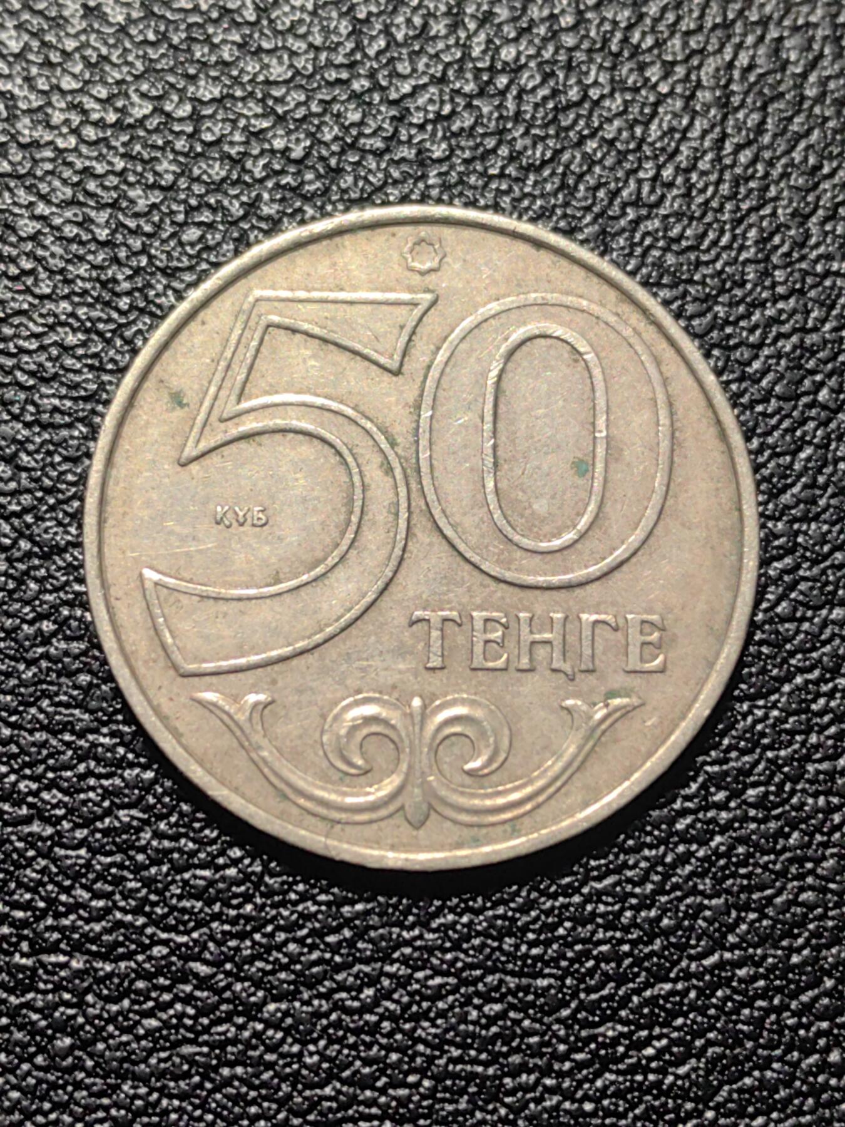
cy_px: 564
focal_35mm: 75
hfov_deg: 19.6
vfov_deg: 26.0
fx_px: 2441
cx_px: 422
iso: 80
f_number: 2
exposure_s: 1/100
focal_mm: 5.75
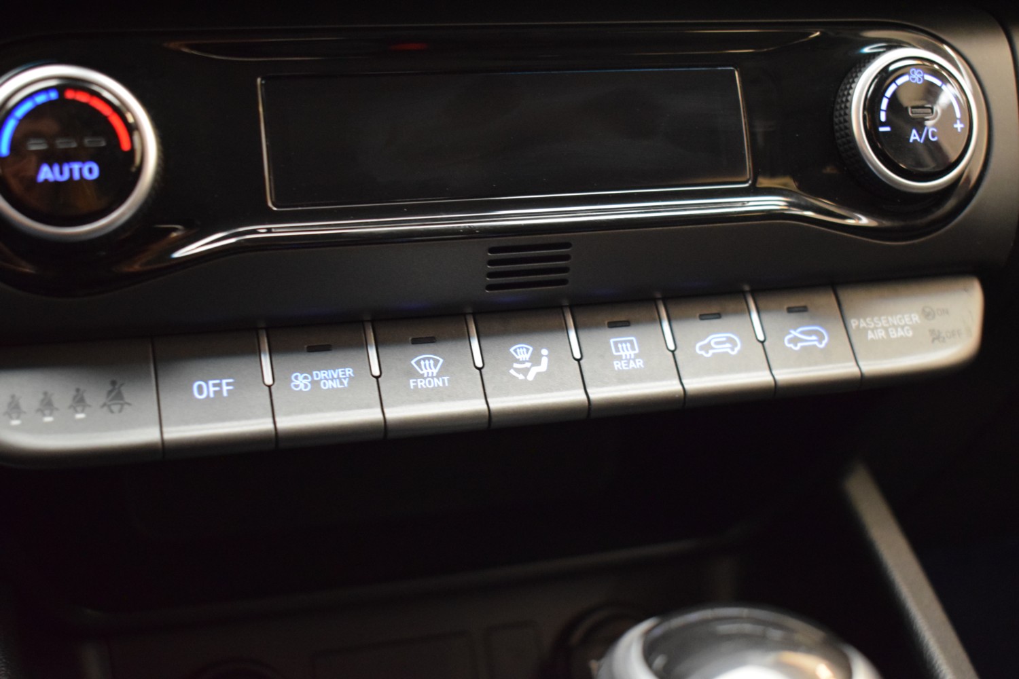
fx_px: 1359
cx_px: 510
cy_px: 340
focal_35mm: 48
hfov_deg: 41.1
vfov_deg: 28.1
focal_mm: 32
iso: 3200
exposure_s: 1/20
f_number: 4.5
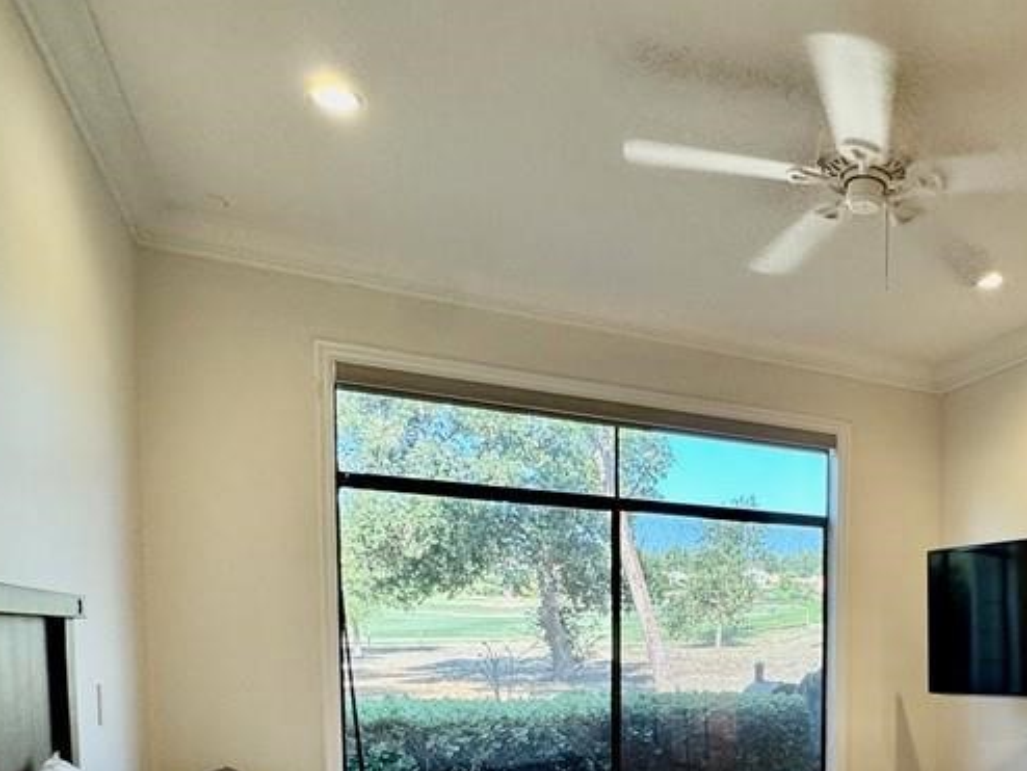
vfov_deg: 44.1
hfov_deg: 57.6
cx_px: 802
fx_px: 861
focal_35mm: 29
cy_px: 692
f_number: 2.2
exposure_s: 1/120
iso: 160
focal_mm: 2.22
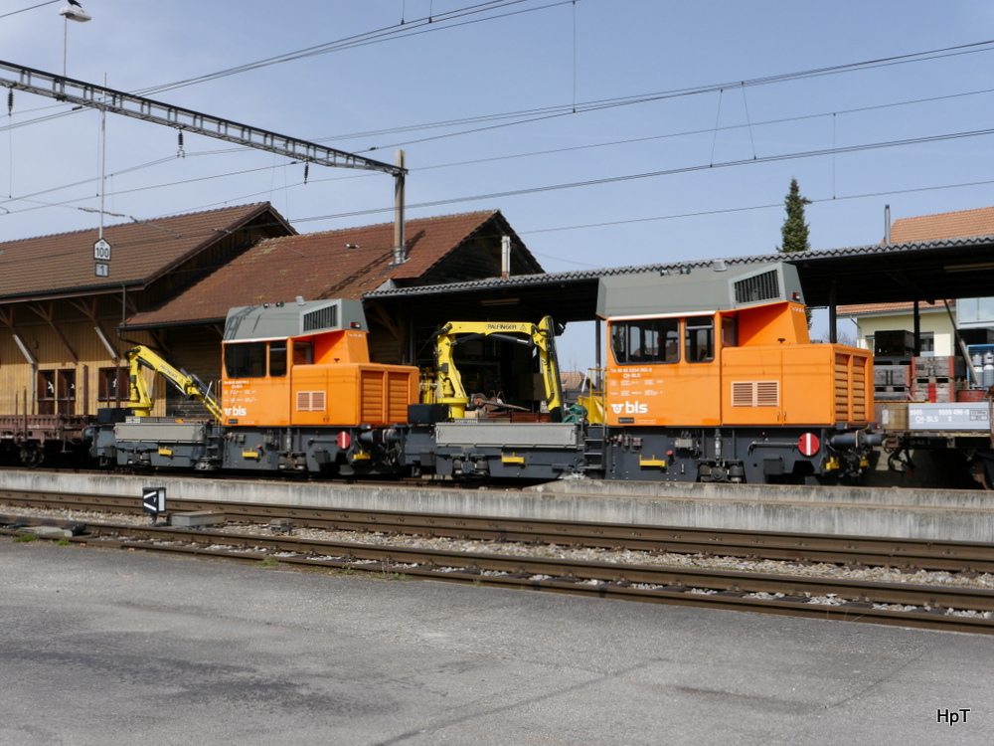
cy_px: 373
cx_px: 497
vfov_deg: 34.3
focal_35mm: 42
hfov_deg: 44.8
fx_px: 1206
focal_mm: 21
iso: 160
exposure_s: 1/400
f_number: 9
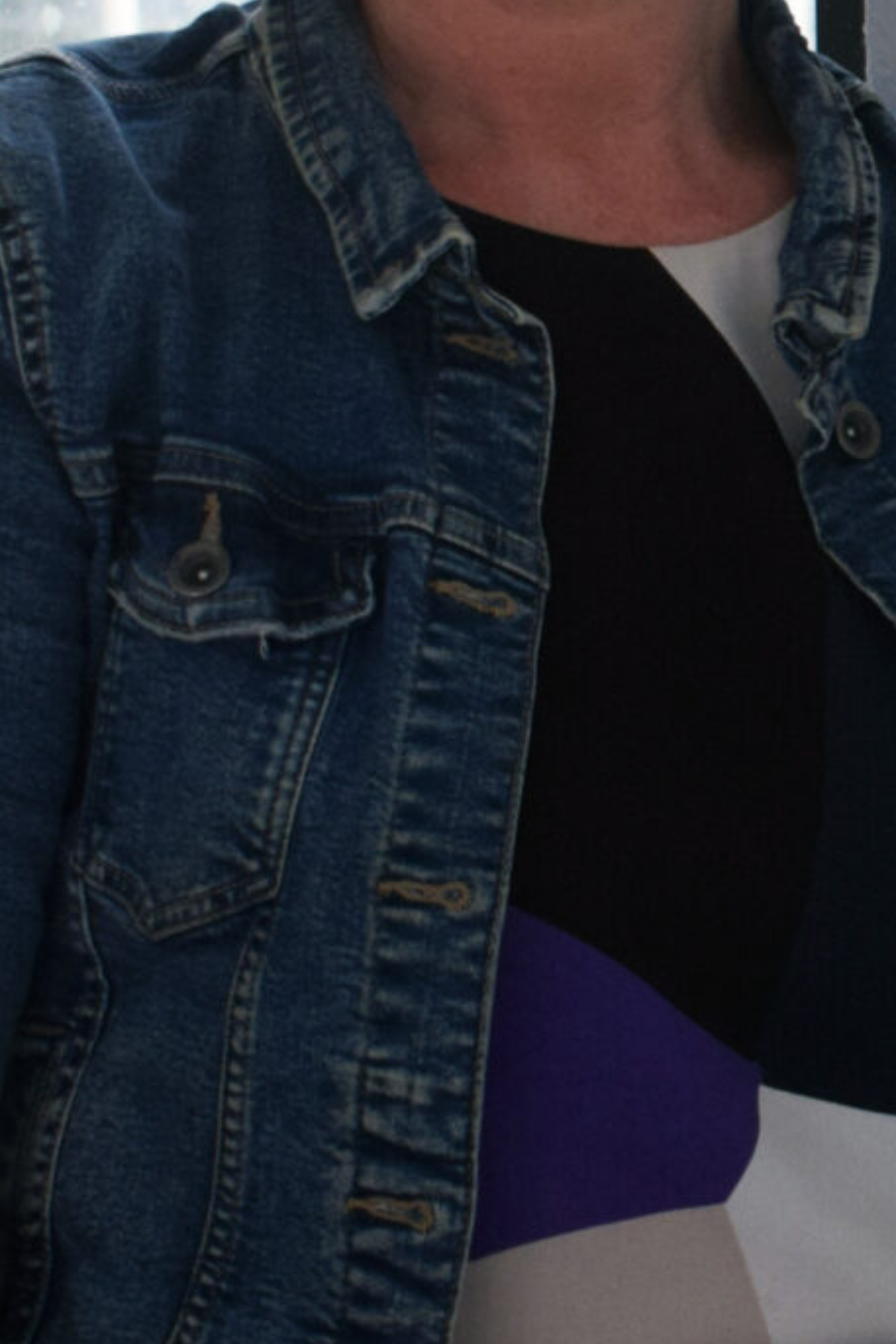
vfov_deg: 12.2
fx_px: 6275
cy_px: 427
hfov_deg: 8.0
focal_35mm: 168
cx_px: 1297
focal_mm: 30
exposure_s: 1/80
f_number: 4.2
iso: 400
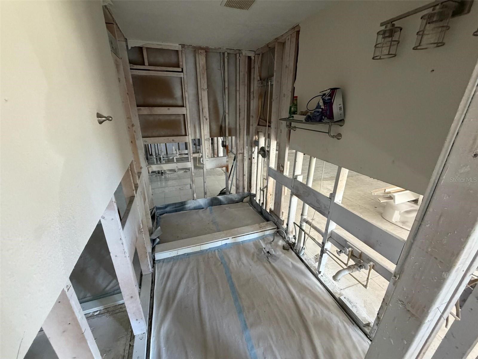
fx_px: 193
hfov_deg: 102.1
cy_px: 180
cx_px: 239
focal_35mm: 14
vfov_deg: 85.7
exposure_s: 1/60
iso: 400
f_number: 2.2
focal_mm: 2.22
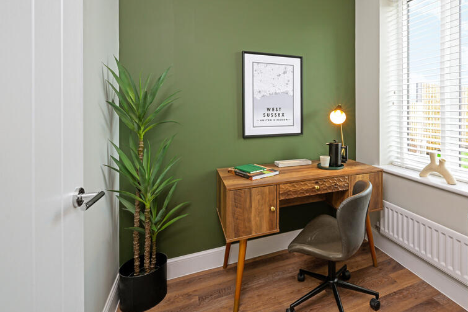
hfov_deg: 84.6
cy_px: 111
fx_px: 247
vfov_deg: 63.3
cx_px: 302
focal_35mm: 19
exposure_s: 1/3
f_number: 11
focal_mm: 14
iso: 100
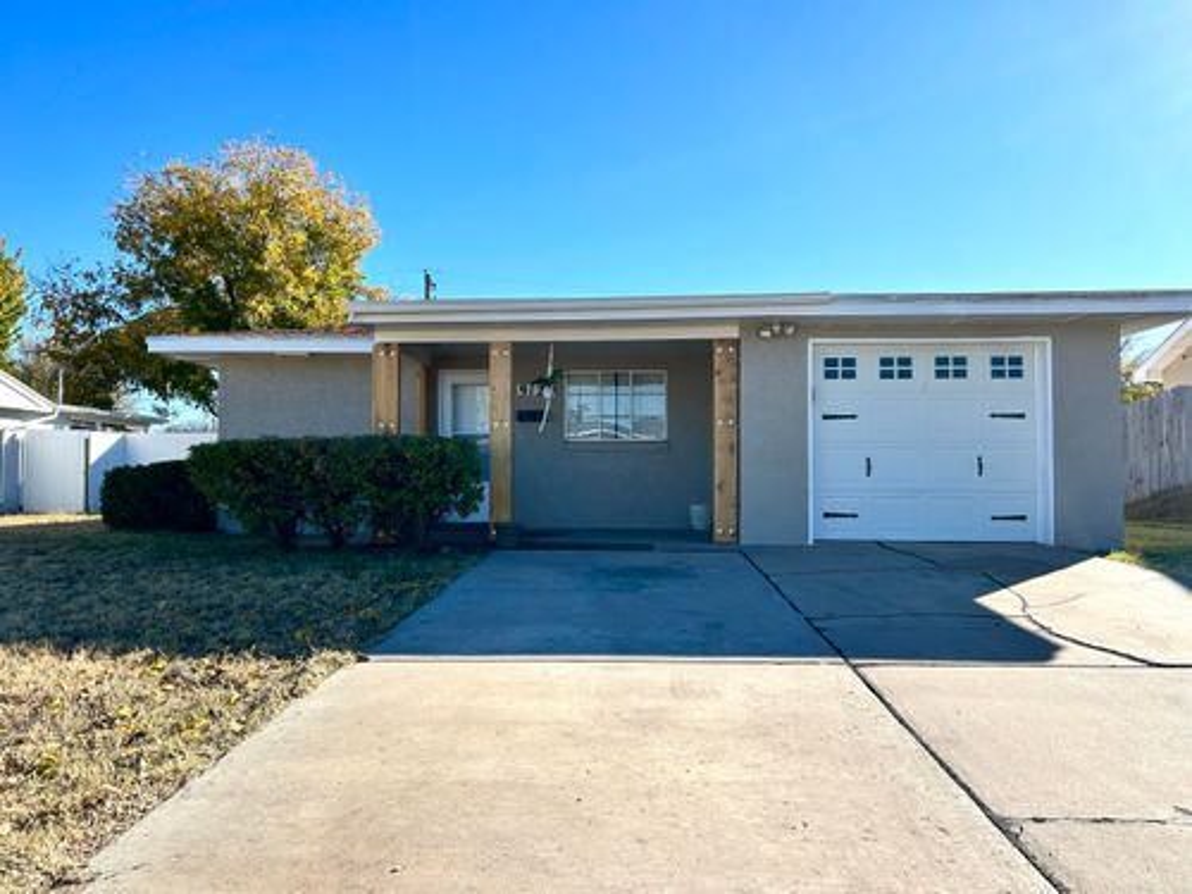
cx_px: 596
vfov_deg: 53.1
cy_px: 447
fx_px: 895
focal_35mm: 26
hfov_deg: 67.3
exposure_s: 1/3704
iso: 50
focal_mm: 5.7
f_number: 1.5
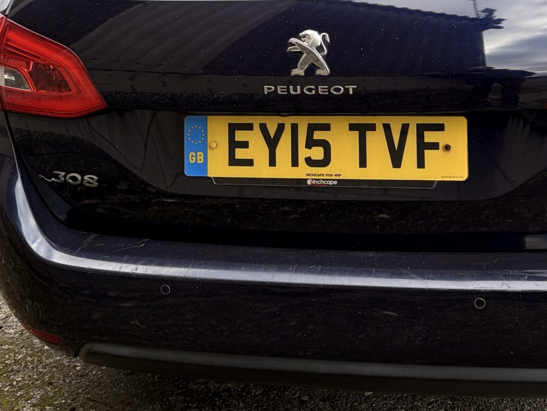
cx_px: 317
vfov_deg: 22.4
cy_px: 44
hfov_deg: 30.2
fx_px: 1011
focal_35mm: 64
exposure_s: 1/271
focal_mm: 5.96
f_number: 1.6
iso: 50
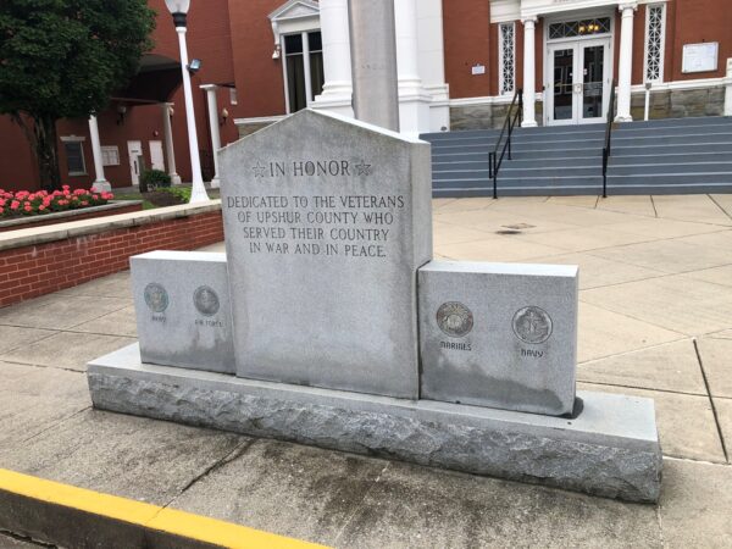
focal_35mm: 28
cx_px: 366
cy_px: 274
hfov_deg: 63.4
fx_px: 592
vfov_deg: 49.7
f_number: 1.8
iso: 20
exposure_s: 1/800
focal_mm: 3.99
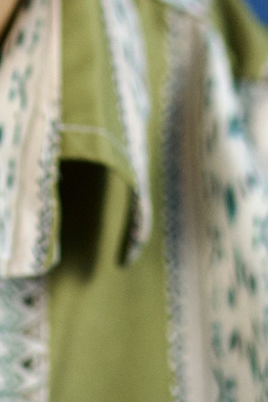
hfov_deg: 2.0
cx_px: -76
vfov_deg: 3.0
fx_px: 7661
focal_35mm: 687
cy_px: -333
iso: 400
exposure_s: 1/400
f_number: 2.2
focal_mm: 85
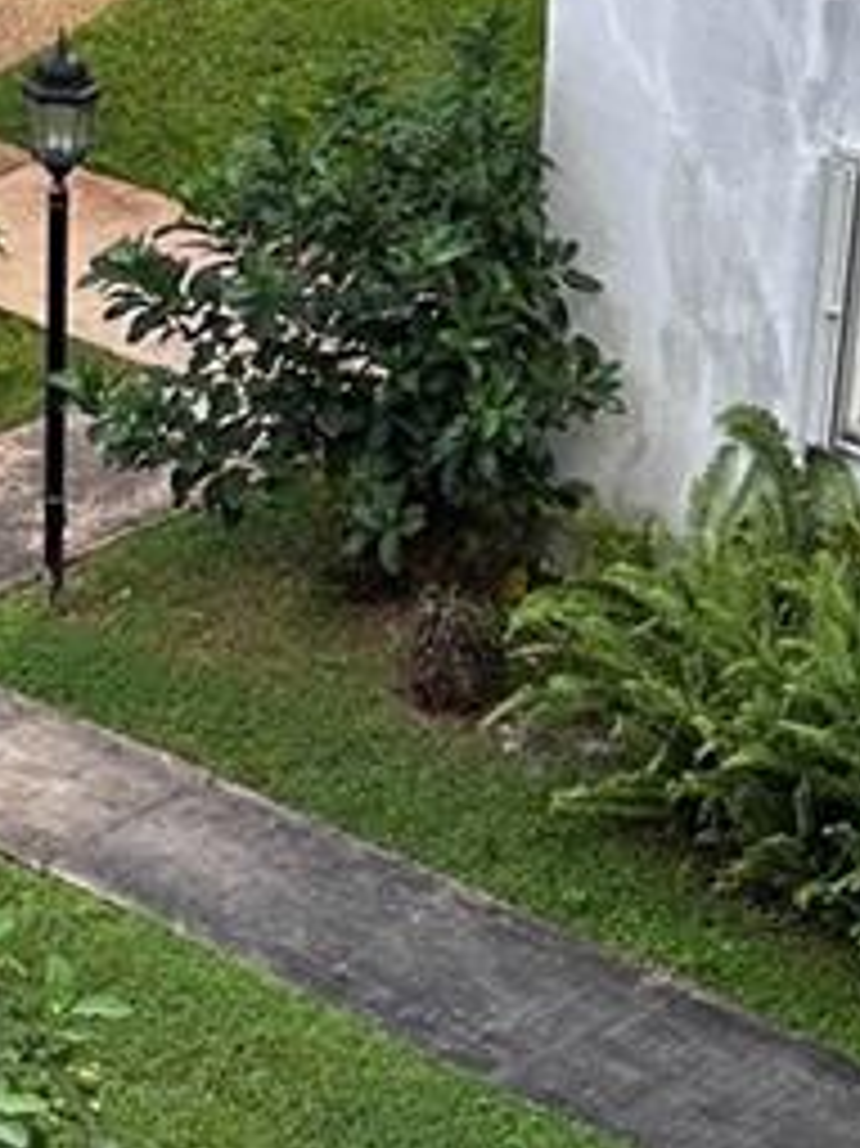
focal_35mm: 113
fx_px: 3746
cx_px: 248
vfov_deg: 17.1
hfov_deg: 13.1
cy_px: 1121
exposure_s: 1/376
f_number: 1.78
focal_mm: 6.86
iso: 80
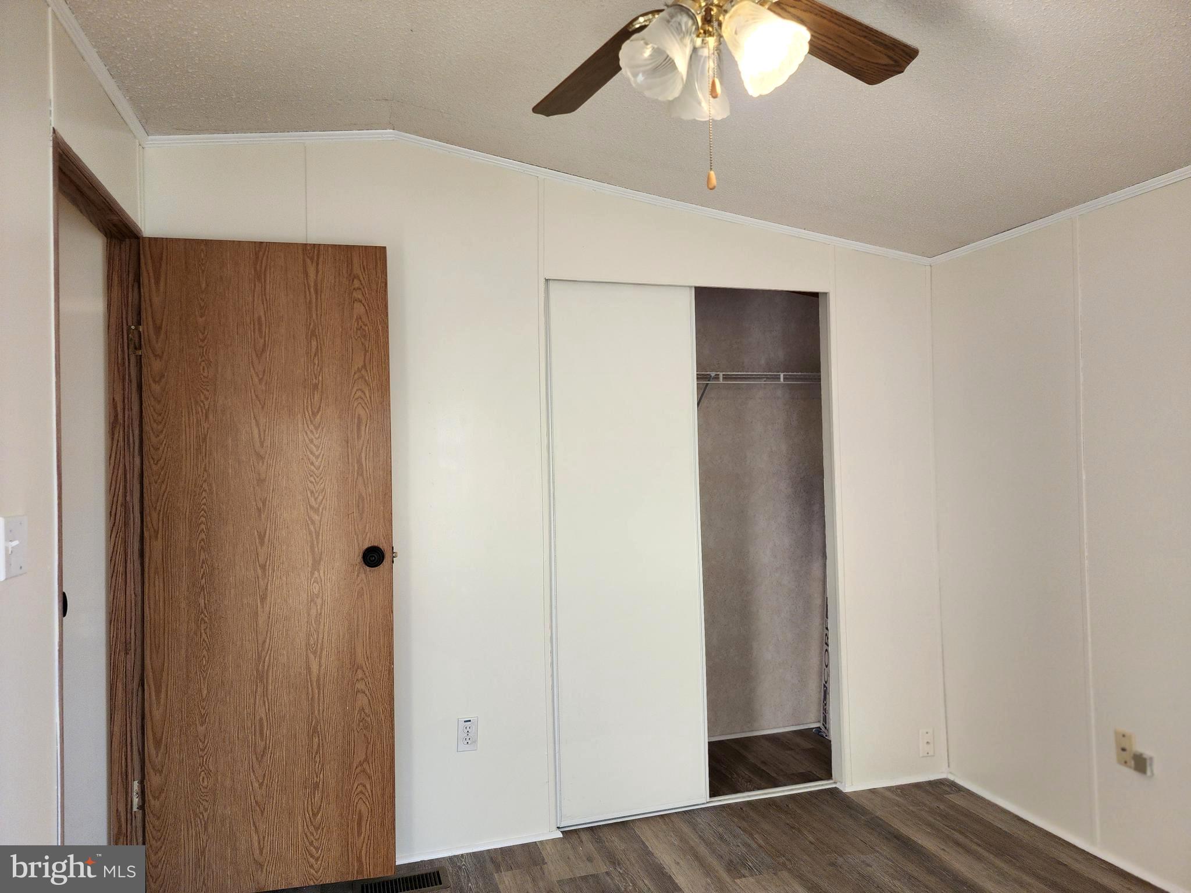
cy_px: 446
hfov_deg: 73.9
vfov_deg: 58.9
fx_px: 791
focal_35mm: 23
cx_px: 596
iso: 160
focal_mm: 6.4
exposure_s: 1/120
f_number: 1.8
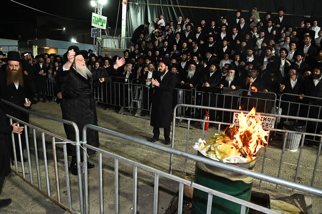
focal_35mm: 25
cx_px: 165
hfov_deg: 71.5
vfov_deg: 51.3
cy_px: 107
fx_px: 224
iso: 2000
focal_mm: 24
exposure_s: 1/125
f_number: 6.3
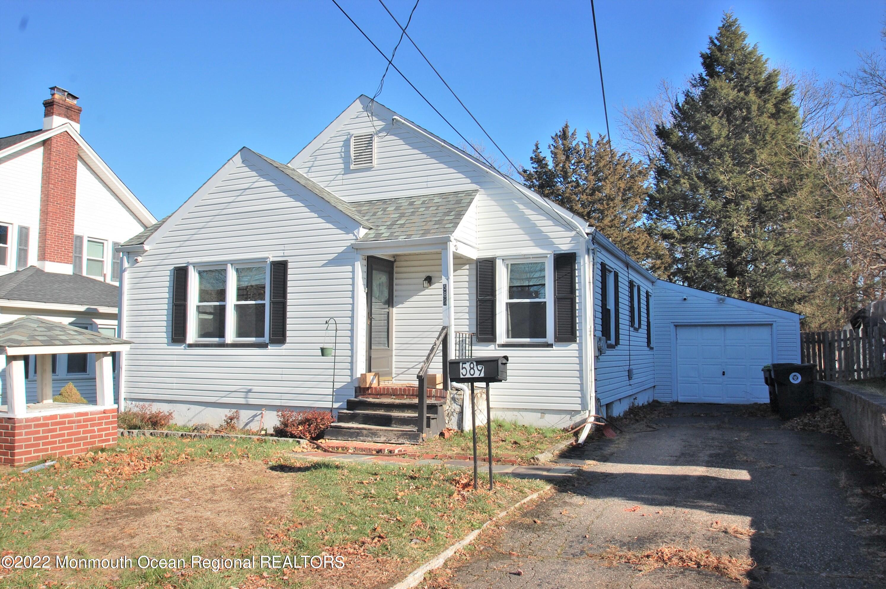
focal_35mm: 28
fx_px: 701
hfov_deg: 64.6
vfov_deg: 45.6
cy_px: 294
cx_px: 443
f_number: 9
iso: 200
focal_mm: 19
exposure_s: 1/320
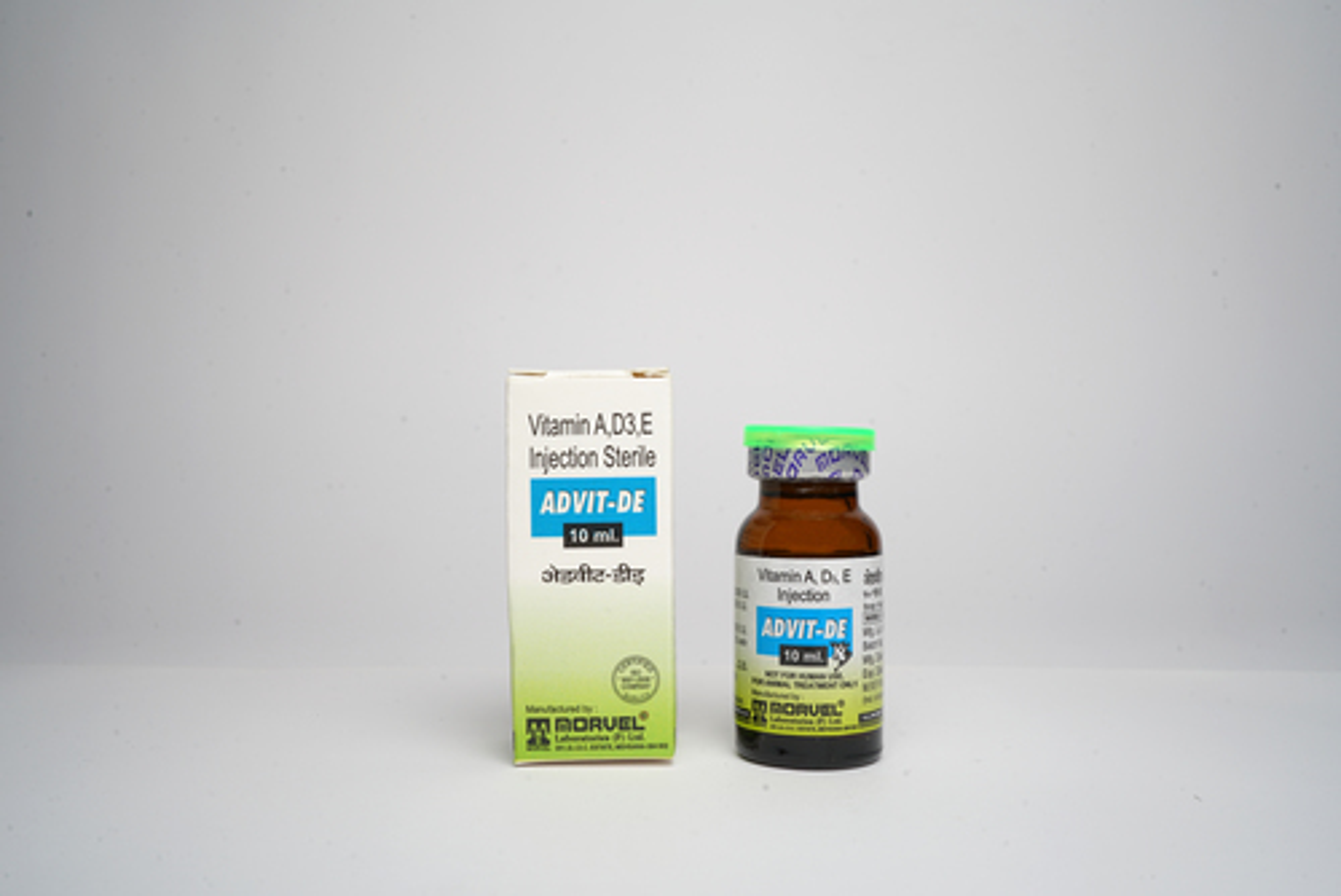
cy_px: 448
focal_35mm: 35
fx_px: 1304
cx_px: 670
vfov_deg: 37.9
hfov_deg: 54.4
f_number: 18
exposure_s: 1/160
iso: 125
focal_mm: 35
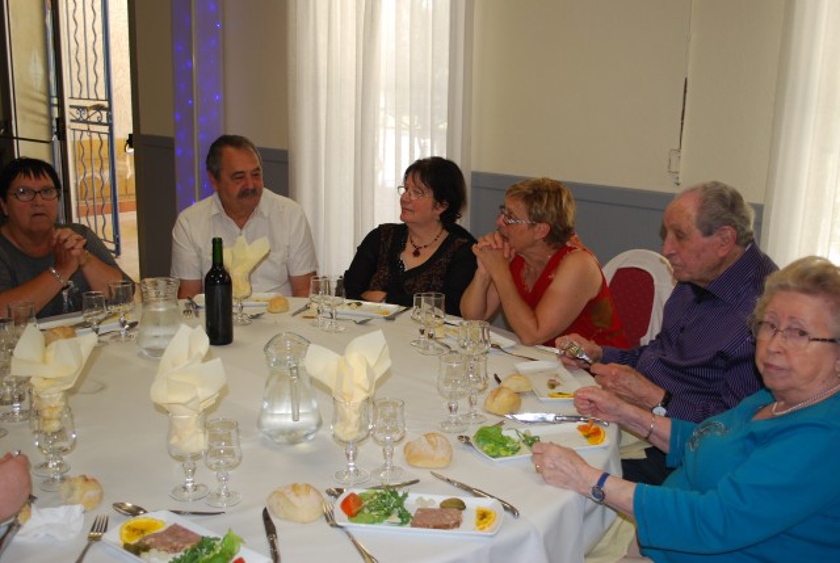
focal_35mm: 36
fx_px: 841
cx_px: 420
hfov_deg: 53.1
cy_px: 282
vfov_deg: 37.0
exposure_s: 1/60
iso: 200
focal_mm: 24
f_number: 4.2
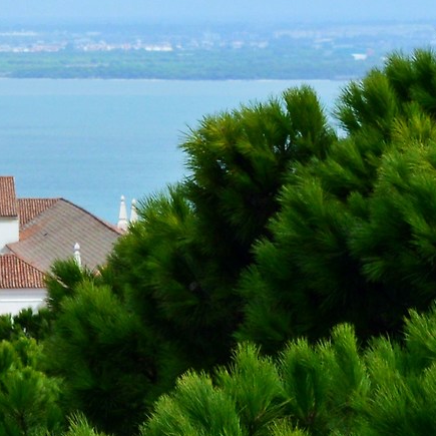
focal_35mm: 386
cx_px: -248
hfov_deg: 4.5
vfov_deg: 4.5
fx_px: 5505
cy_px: 430
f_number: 11
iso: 400
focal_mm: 55
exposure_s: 1/500
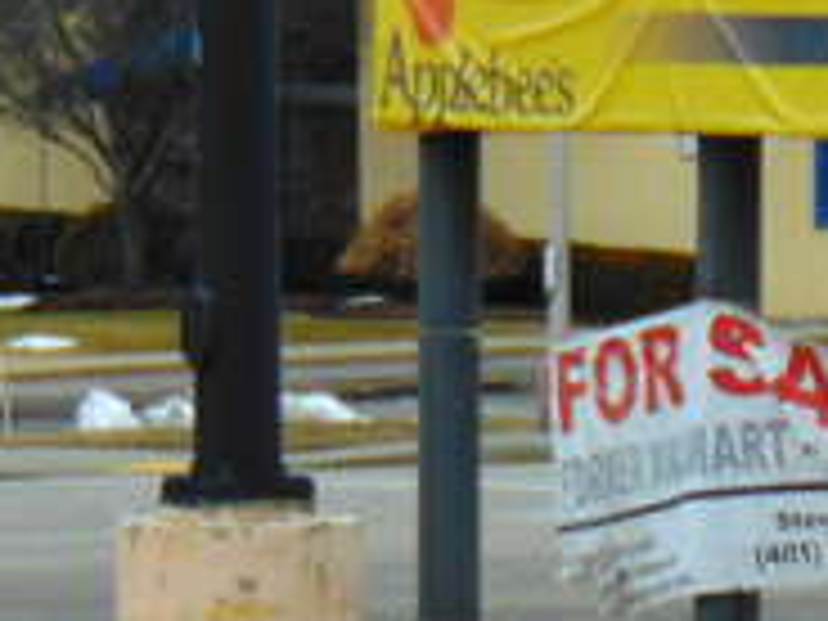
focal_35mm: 470
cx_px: 850
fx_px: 11242
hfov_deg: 4.2
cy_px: 40
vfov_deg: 3.2
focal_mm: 19.4
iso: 80
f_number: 3.9
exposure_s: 1/125
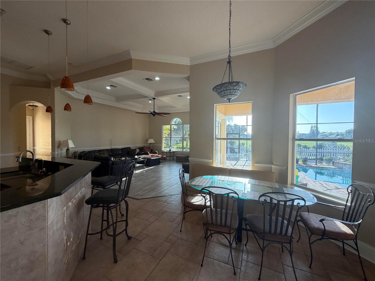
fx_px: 152
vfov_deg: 85.7
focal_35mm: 14
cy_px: 140
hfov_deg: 102.1
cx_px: 188
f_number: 2.2
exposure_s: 1/120
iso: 80
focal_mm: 2.22
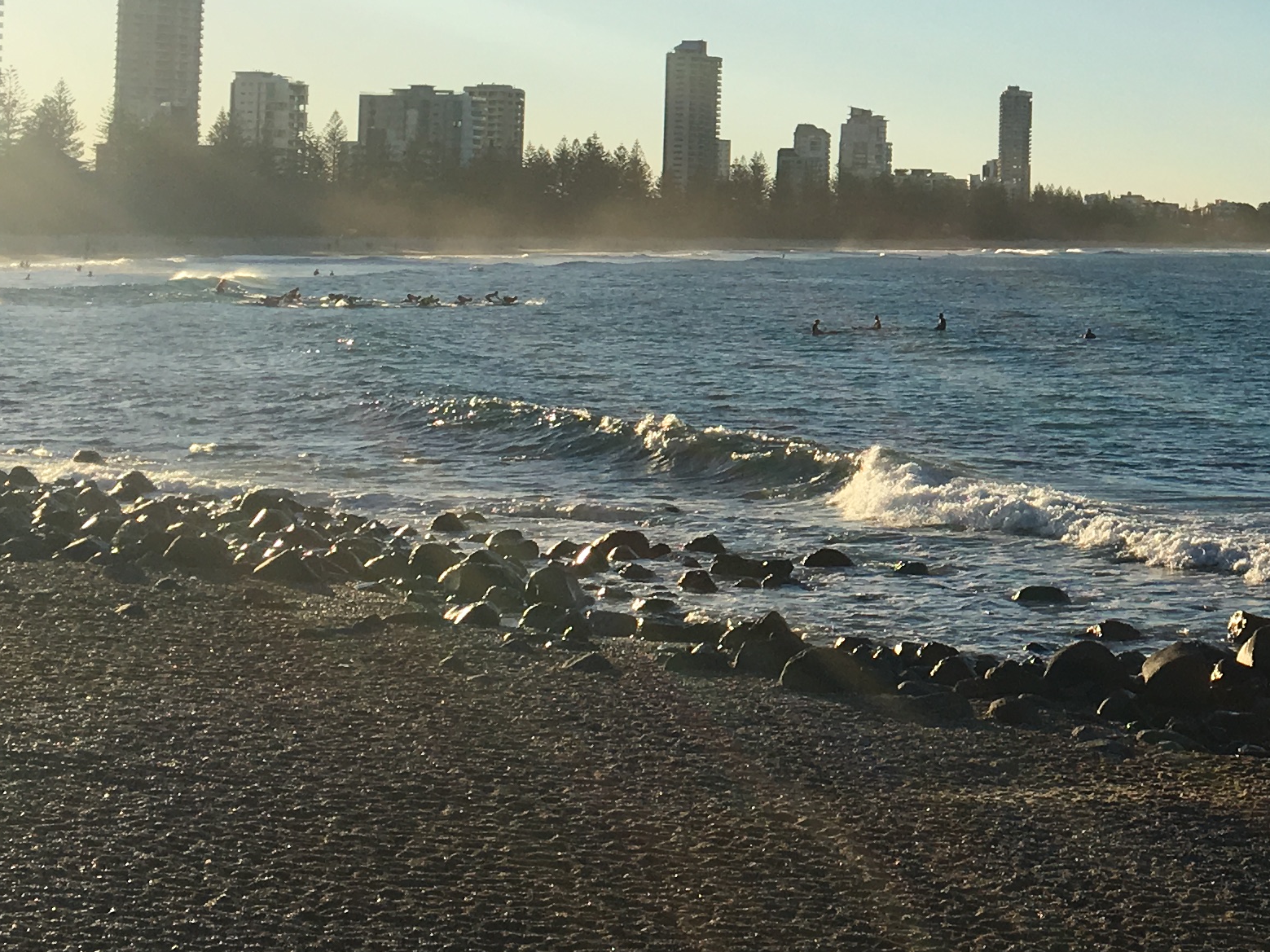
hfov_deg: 24.5
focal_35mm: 75
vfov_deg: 19.3
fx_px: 2751
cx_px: 1332
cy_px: 104
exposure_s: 1/2262
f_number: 2.2
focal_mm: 4.15
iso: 25
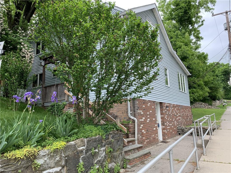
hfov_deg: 67.3
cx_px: 116
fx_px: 174
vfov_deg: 53.1
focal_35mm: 26
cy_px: 86
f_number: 1.8
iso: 25
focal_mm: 4.25
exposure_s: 1/126
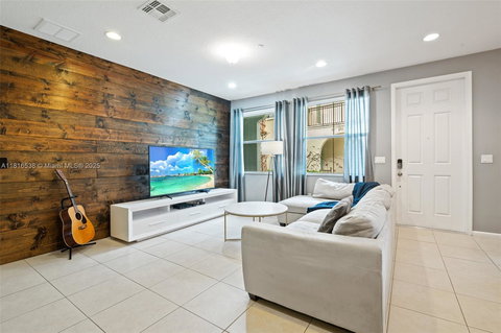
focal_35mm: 16
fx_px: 222
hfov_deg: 96.8
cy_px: 166
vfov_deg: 73.6
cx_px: 250
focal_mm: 16
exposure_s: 1/1.67
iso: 200
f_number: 8
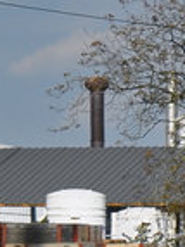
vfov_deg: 2.3
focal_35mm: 849
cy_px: 11
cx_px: 1032
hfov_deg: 1.7
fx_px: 6059
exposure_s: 1/1000
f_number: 7.1
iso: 200
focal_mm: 70
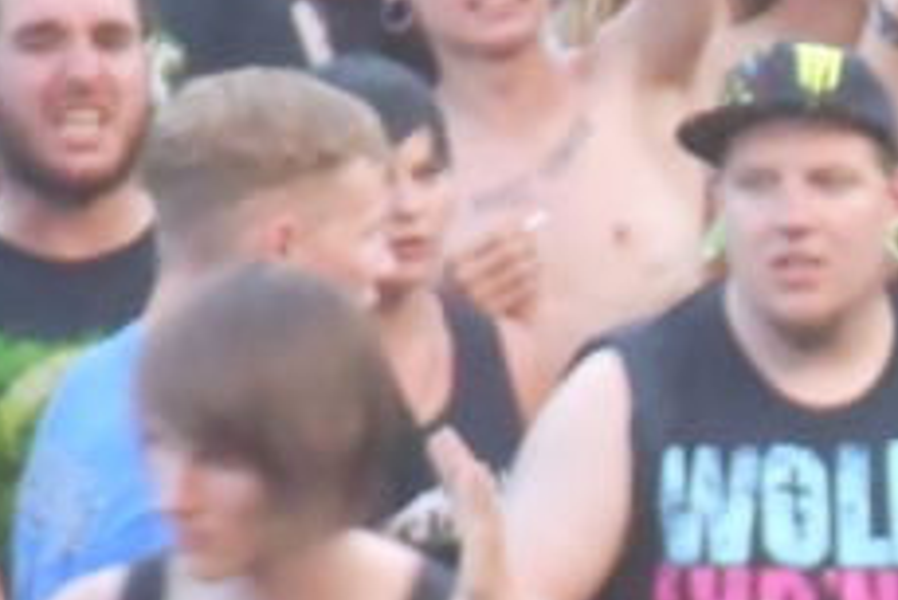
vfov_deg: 1.3
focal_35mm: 1067
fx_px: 26632
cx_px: 1753
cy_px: 829
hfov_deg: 1.9
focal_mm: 45
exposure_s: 1/80
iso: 800
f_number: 5.8
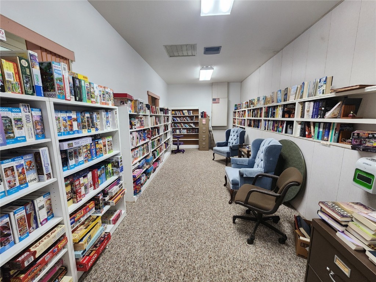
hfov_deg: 106.2
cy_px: 141
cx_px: 188
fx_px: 141
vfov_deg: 89.9
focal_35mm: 13
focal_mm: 2.2
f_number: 2.2
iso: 400
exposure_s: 1/60
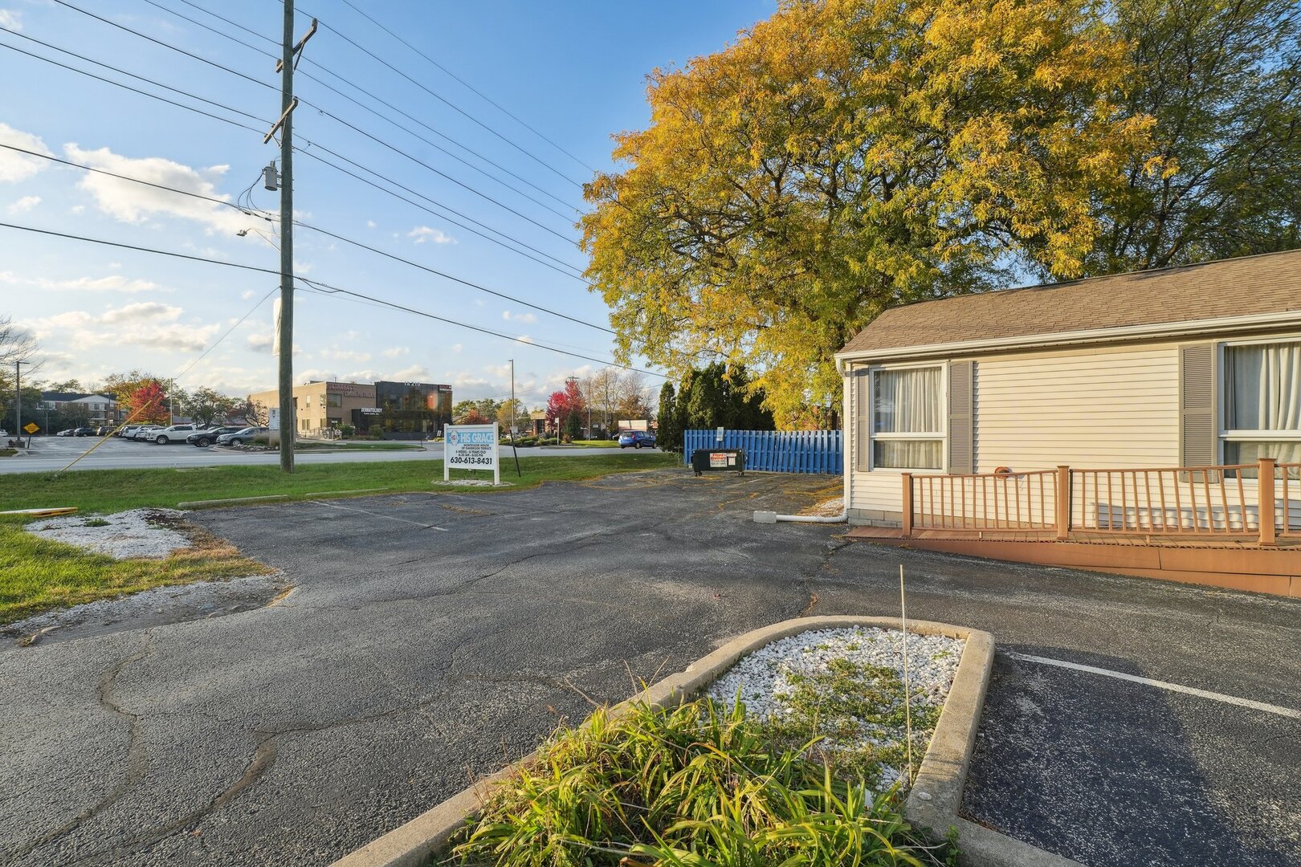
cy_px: 434
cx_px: 650
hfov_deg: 104.3
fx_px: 506
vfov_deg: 81.2
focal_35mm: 14
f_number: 8
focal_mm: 14
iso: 400
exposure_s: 1/400
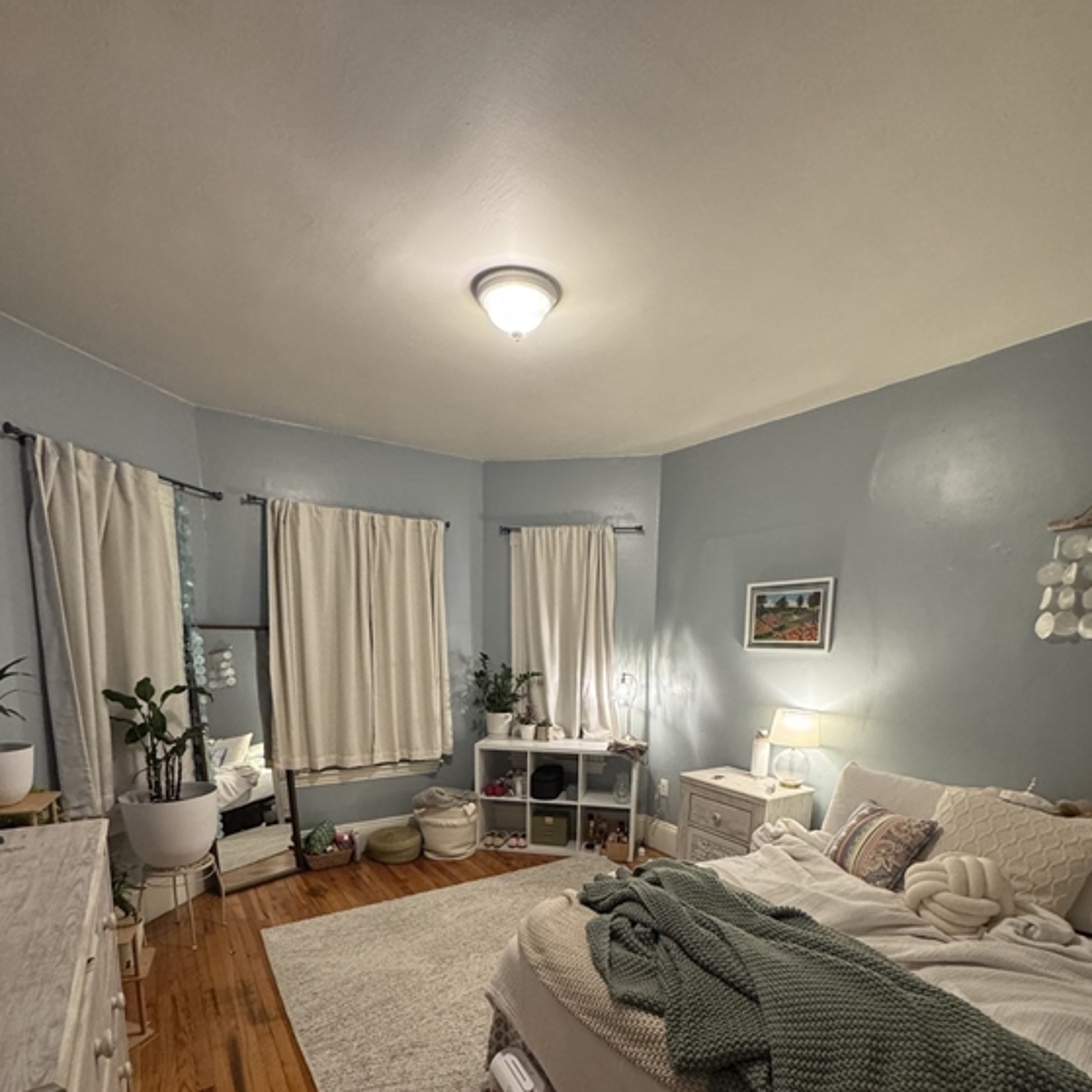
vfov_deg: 80.6
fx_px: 607
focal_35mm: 17
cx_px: 555
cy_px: 744
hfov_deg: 84.0
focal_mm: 2.22
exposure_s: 1/60
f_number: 2.2
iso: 400
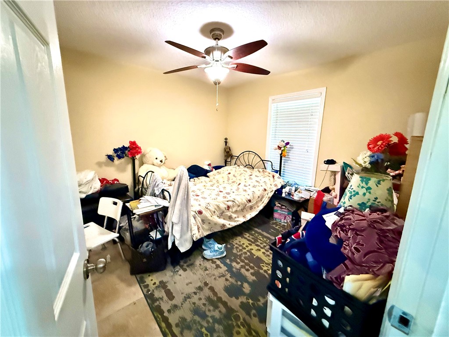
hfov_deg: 102.1
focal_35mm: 14
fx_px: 182
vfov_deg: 85.7
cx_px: 224
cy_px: 168
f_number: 2.2
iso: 1250
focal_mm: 2.22
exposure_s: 1/60
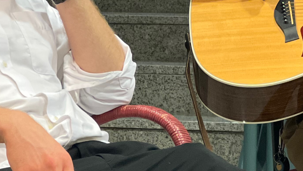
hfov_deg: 8.8
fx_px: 1969
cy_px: 75
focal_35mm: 245
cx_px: 212
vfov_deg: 5.0
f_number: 2.8
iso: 400
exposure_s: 1/30
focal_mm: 9
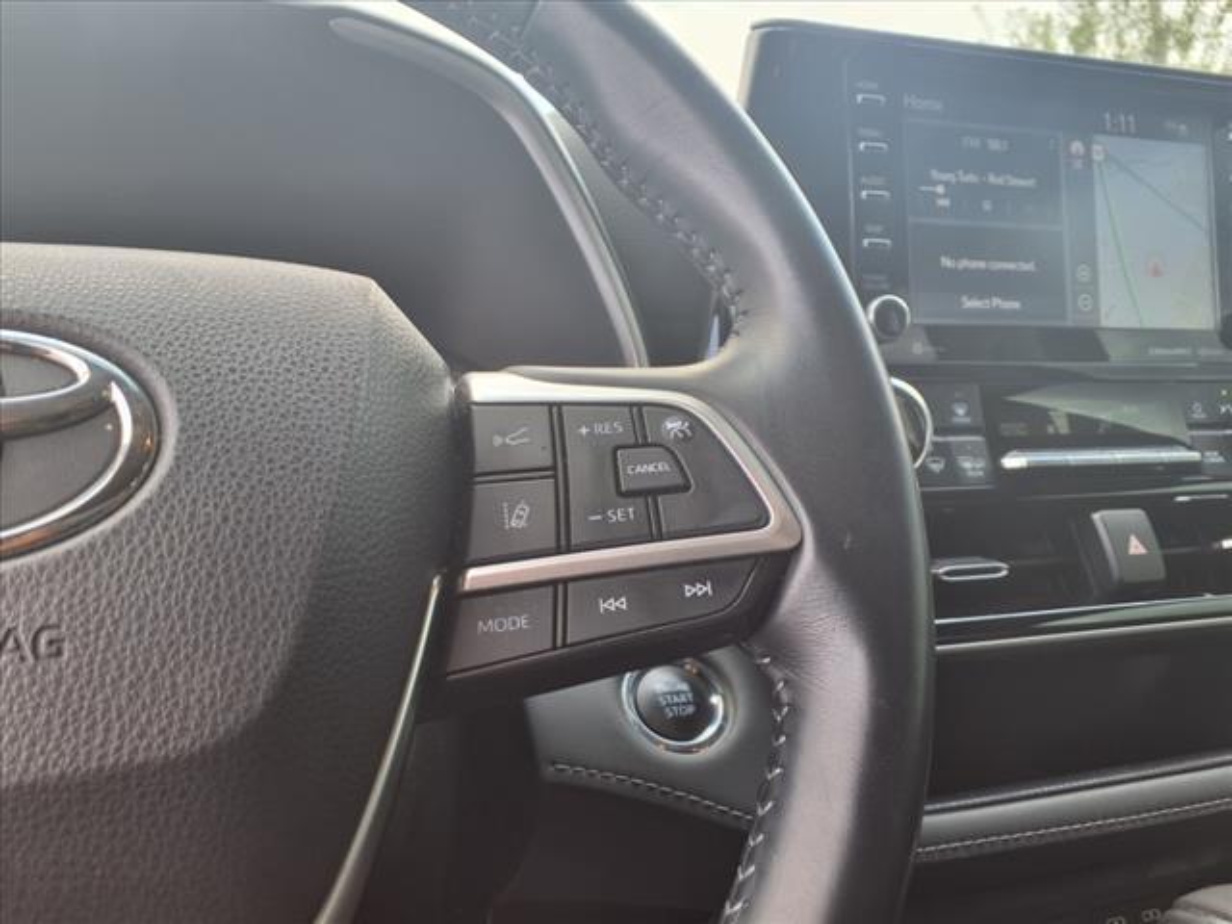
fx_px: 961
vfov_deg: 51.4
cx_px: 616
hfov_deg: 65.3
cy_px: 462
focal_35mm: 27
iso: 40
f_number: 1.9
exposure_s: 1/132
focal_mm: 3.58
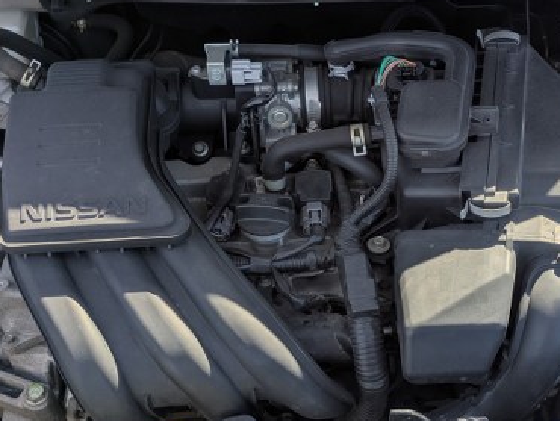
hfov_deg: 35.1
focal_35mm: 54
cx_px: 385
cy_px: 236
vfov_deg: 27.0
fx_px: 874
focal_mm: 5.43
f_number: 1.89
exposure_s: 1/846
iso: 43
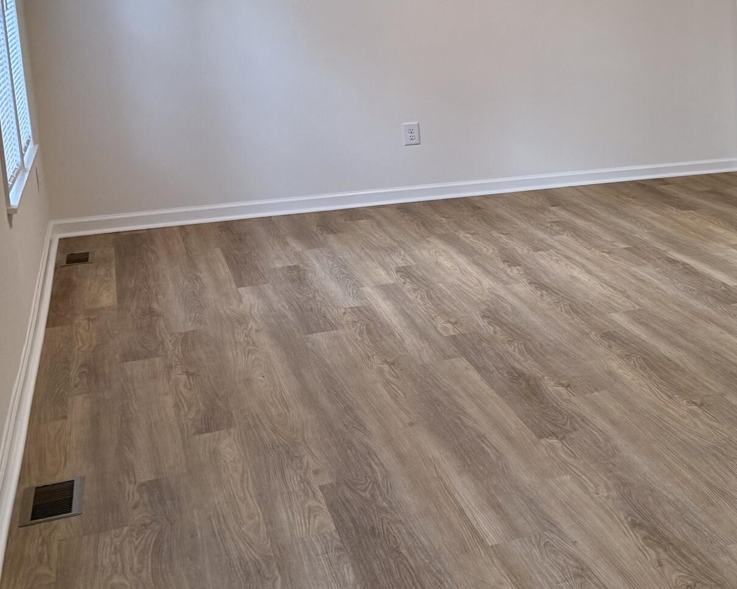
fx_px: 1265
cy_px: 159
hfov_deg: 28.3
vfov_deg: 26.0
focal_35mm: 58
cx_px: 888
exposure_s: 1/120
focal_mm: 6.76
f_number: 1.78
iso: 200
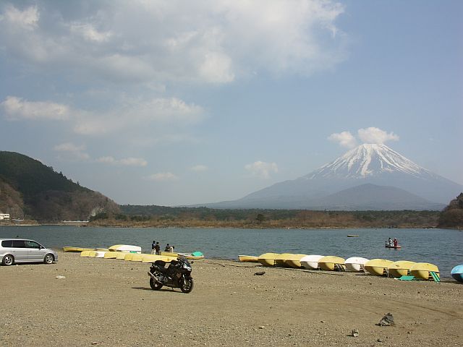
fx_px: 482
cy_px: 174
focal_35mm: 36
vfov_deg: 39.7
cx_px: 232
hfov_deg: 51.4
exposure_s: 1/125
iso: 50
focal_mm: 9.5
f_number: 9
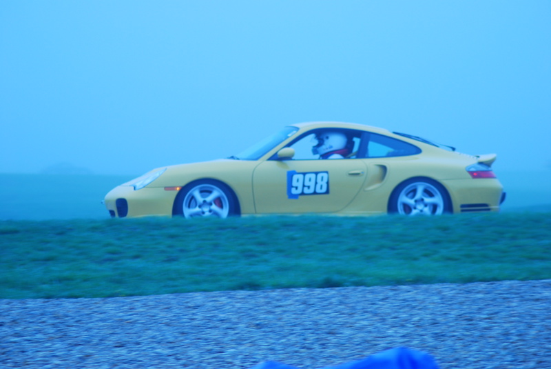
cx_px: 276
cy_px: 184
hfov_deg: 9.5
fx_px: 3332
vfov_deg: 6.3
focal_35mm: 218
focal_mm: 145
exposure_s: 1/320
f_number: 4.5
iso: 200
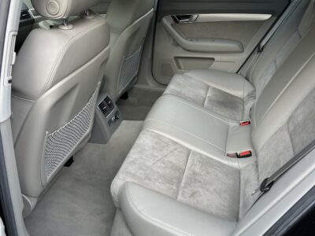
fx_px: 237
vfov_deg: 53.1
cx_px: 158
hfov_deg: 67.3
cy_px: 118
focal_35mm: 26
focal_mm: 5.7
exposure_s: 1/121
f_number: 1.5
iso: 50
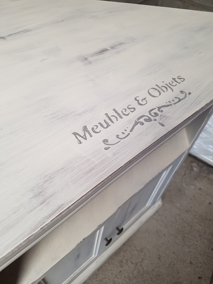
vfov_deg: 67.3
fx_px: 213
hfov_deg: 53.1
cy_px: 142
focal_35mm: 26
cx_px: 106
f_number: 1.7
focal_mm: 4.2
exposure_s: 1/50
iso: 64
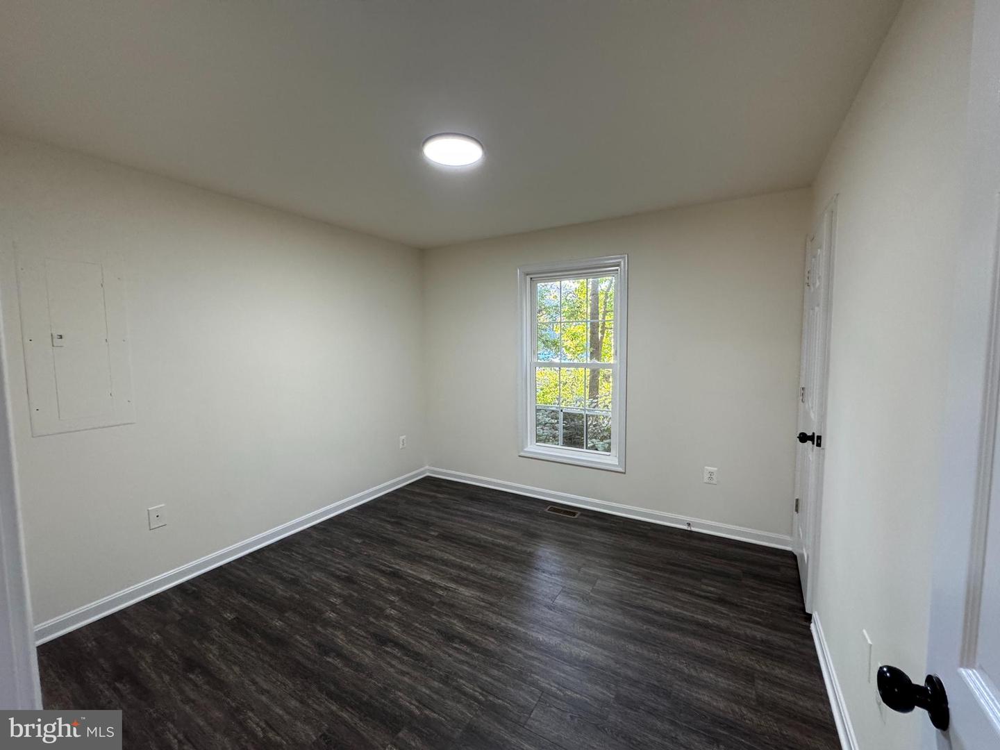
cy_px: 375
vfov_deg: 85.7
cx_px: 500
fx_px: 404
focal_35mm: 14
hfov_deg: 102.1
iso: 320
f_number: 2.2
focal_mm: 2.22
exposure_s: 1/120
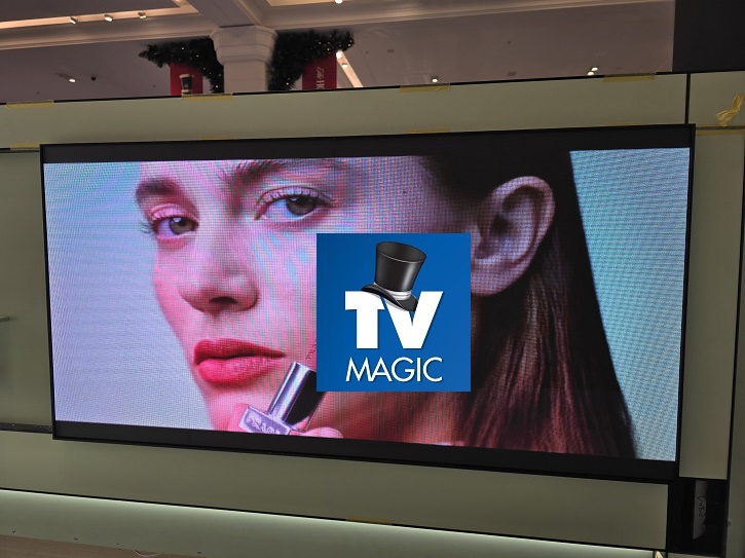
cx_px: 372
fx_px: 495
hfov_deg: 74.0
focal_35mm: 23
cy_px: 279
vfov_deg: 58.8
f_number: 1.7
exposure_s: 1/180
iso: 40
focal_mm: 6.3
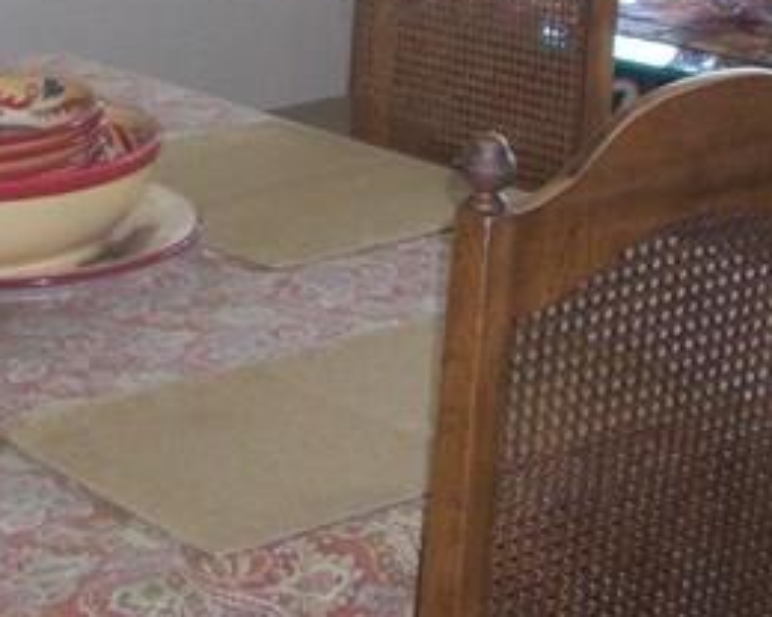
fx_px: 2810
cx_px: 255
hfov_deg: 15.6
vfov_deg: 12.2
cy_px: -139
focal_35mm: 123
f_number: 2.9
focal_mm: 5.7
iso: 160
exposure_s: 1/60
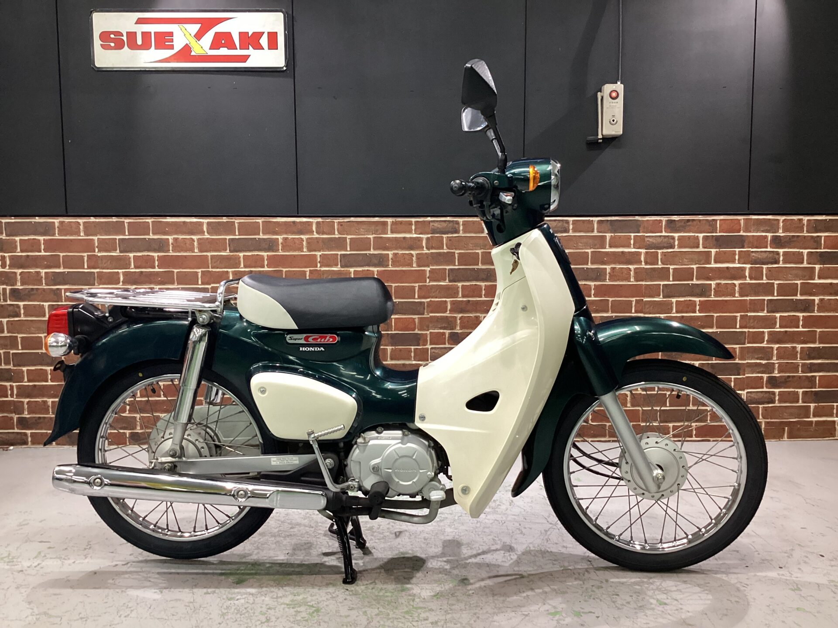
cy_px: 314
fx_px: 750
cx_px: 419
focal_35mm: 31
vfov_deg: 45.4
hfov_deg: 58.4
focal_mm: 3.3
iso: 250
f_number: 2.4
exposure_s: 1/50
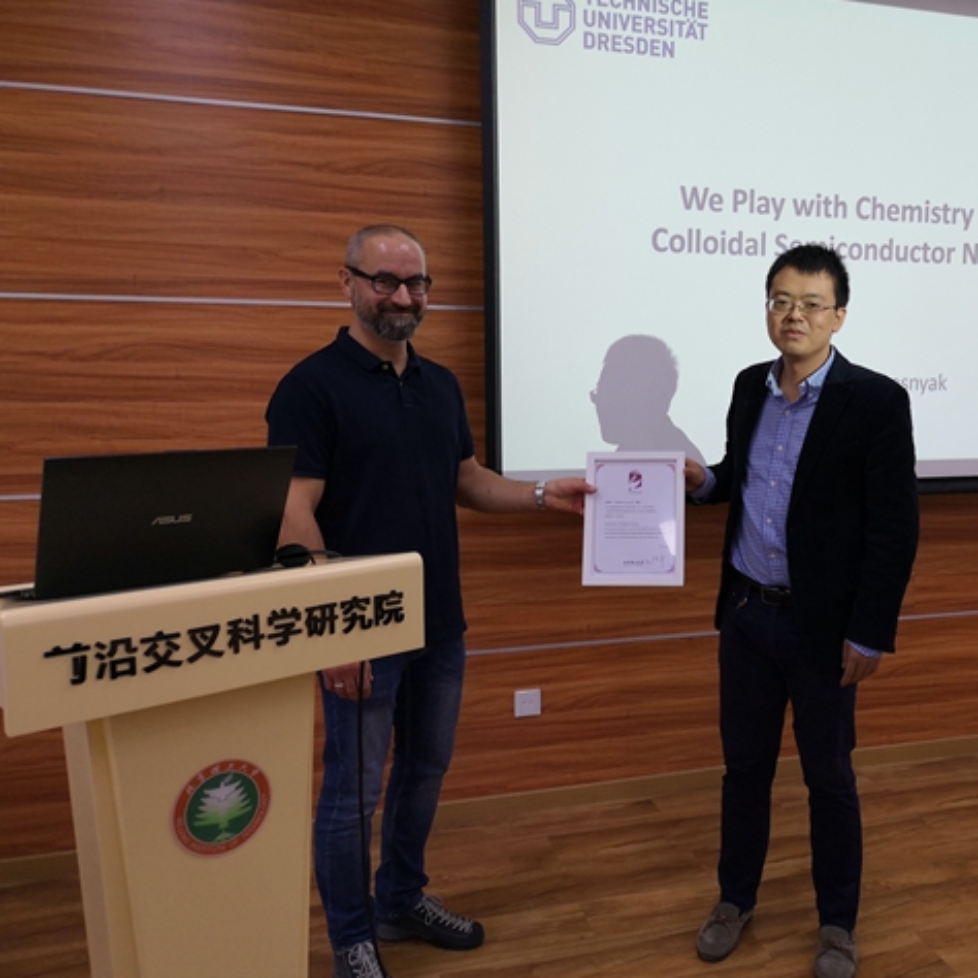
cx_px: 640
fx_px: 991
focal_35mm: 31
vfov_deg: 52.5
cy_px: 487
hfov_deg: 51.7
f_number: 1.8
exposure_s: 1/100
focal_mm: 4.75
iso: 80
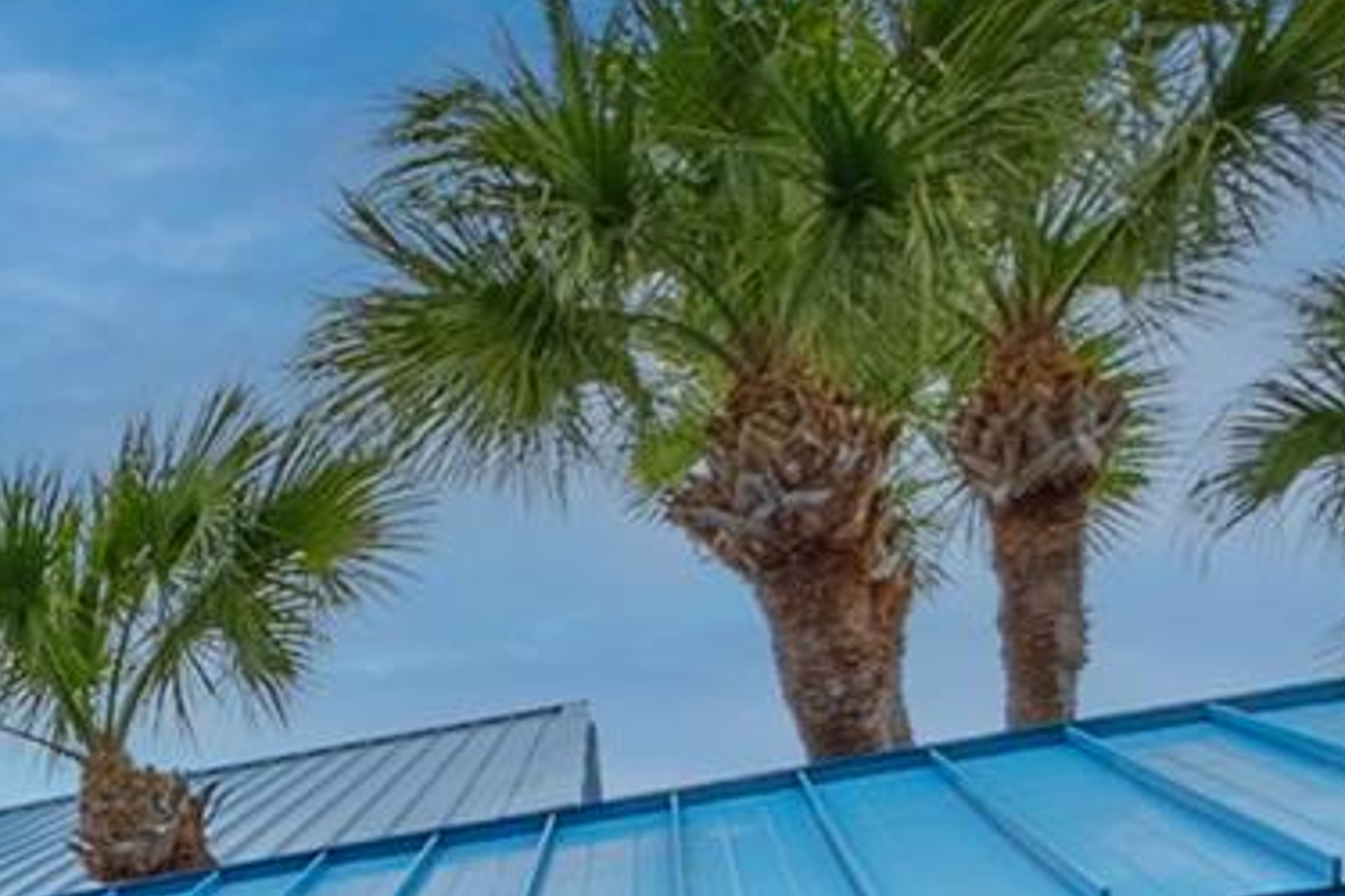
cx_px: -983
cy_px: 1462
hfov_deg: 21.9
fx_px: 2391
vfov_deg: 18.1
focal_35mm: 64
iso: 400
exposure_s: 1/800
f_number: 10
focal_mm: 10
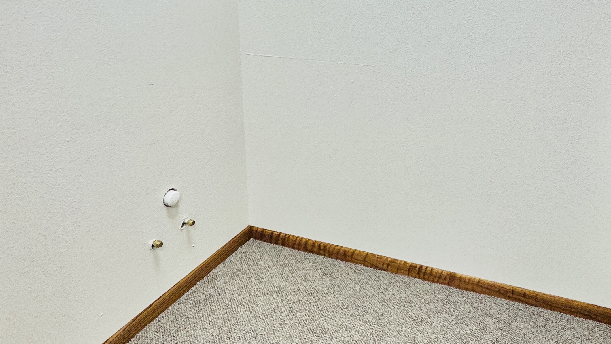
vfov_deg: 38.3
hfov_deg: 64.0
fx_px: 470
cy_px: 58
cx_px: 417
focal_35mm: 29
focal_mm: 2.22
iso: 125
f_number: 2.2
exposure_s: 1/120
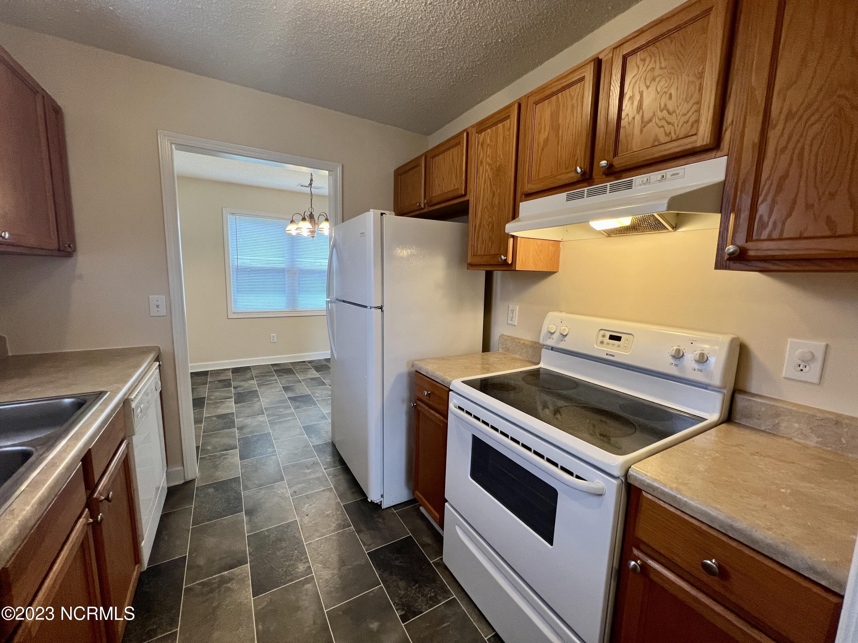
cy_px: 322
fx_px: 322
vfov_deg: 89.9
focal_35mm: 13
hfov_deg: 106.2
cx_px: 429
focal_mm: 1.57
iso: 160
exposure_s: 1/120
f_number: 1.8
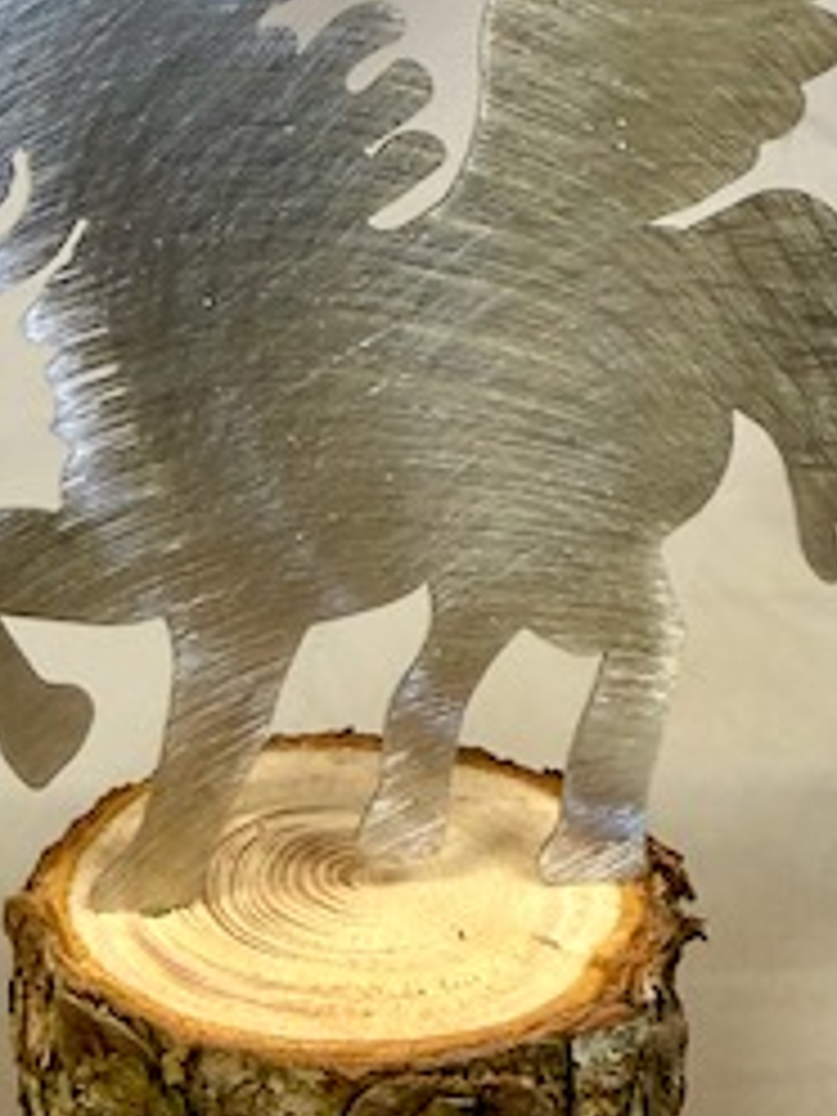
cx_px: 346
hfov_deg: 23.6
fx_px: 1999
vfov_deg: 30.9
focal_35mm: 62
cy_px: 364
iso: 320
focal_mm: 2.22
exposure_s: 1/50
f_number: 2.2
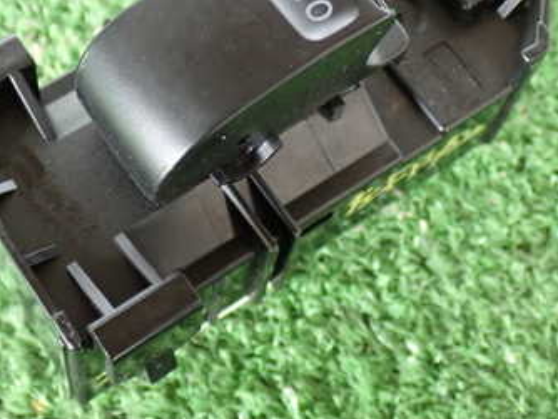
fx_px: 1274
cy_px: 93
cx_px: 232
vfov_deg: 18.5
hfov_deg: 24.7
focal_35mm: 79
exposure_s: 1/40
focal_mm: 7.84
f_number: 2.9
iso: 500
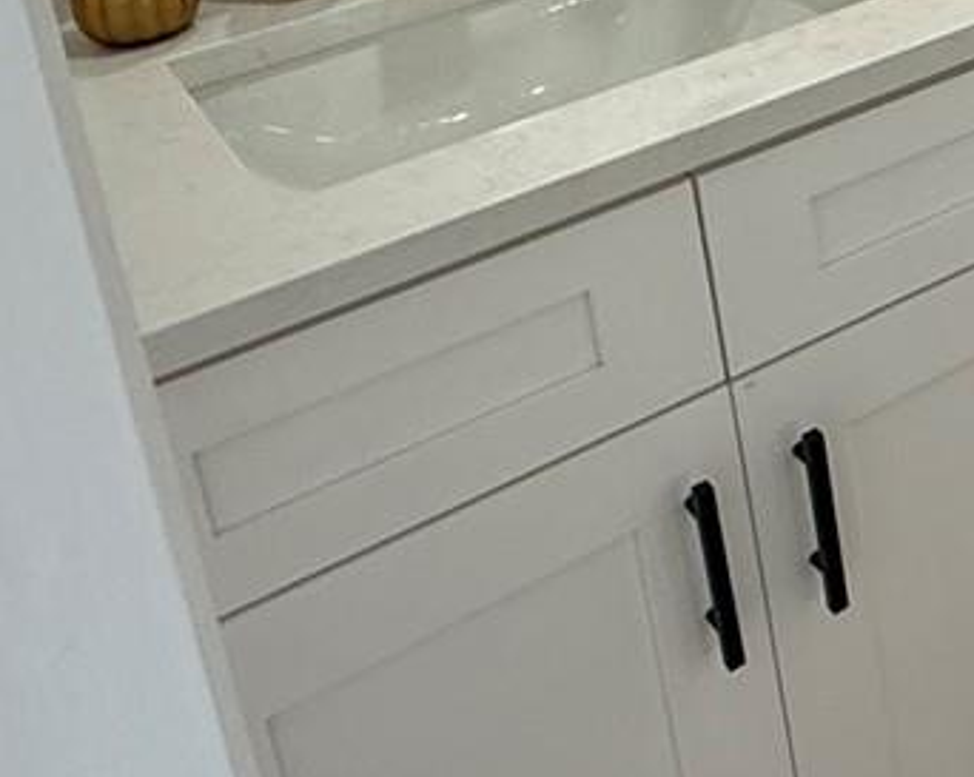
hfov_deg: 23.4
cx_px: 1478
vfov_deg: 21.3
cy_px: -265
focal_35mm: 64
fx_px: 1843
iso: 200
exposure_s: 1/120
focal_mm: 2.22
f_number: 2.2
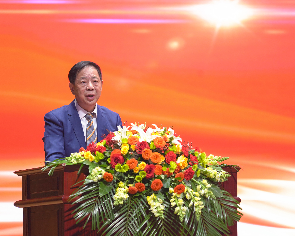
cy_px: 118
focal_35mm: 226
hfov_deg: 8.5
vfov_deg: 6.8
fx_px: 1973
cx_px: 133
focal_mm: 200
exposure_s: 1/125
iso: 1000
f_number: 4
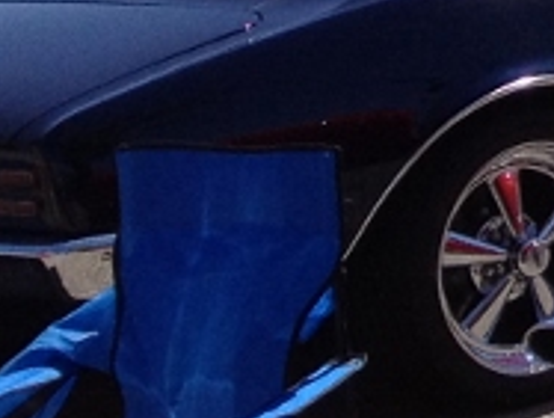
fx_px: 3832
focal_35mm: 239
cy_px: -394
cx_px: 1822
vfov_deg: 6.1
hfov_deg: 7.1
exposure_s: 1/1381
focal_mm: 4.28
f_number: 2.4
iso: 50
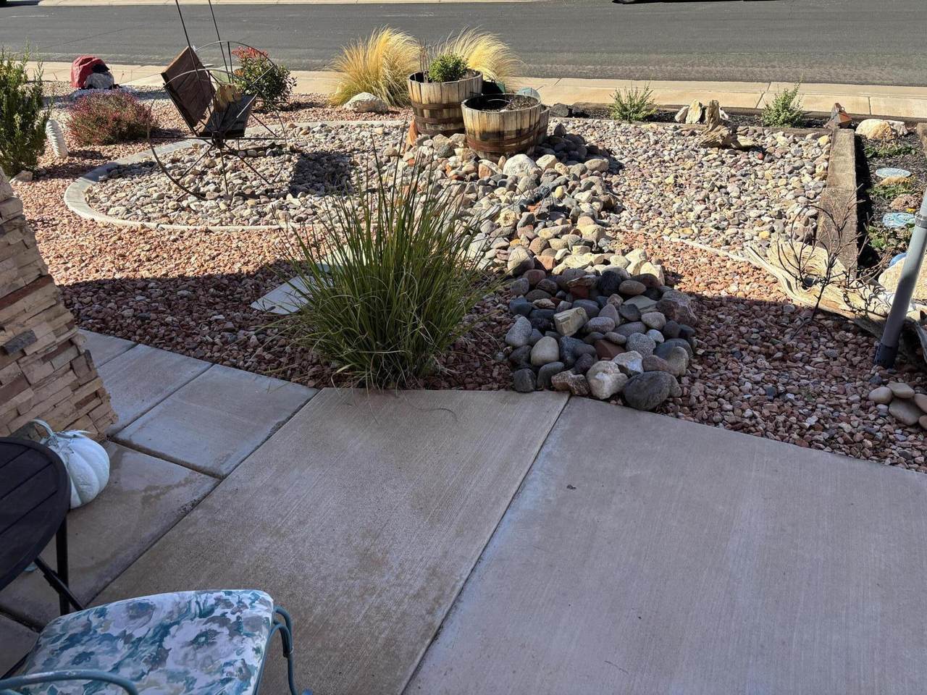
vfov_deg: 53.1
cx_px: 464
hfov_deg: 67.3
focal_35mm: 26
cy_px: 348
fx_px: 696
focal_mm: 5.96
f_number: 1.6
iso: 50
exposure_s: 1/1344
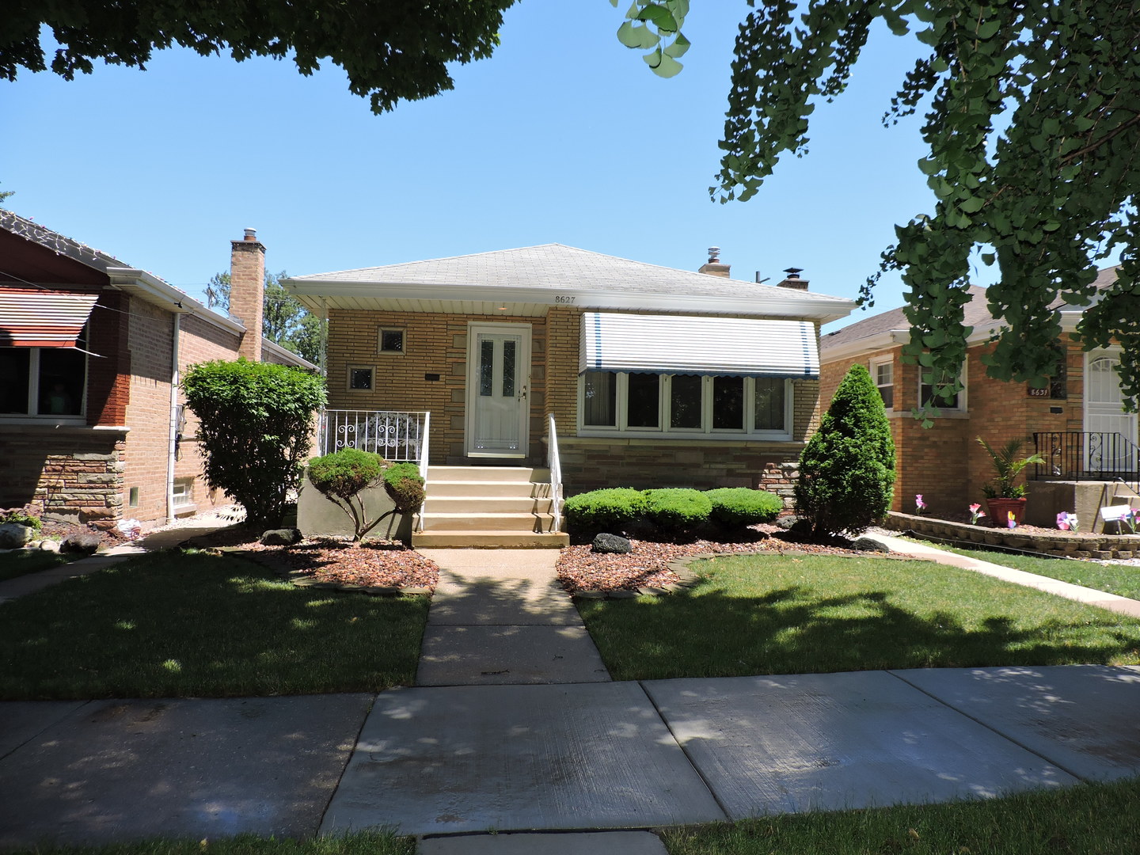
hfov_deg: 71.6
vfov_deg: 56.8
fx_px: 790
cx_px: 570
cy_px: 428
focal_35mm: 24
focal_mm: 4.3
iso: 140
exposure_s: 1/1000
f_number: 3
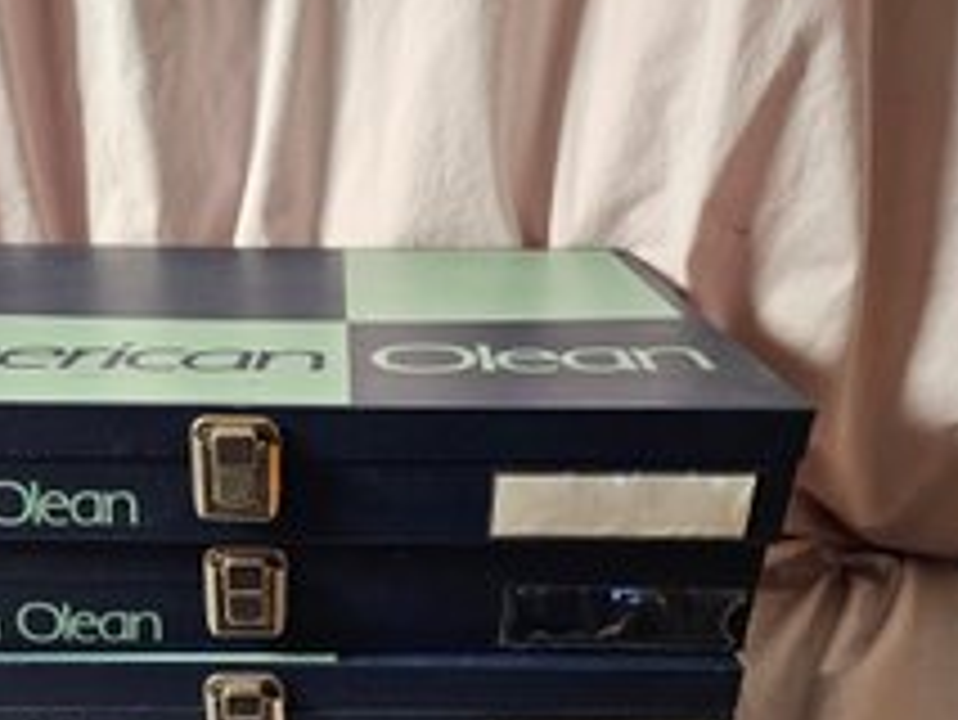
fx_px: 1025
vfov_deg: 37.5
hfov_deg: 49.3
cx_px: 322
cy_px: 560
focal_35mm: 37
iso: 250
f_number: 1.8
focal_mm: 5.4
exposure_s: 1/120
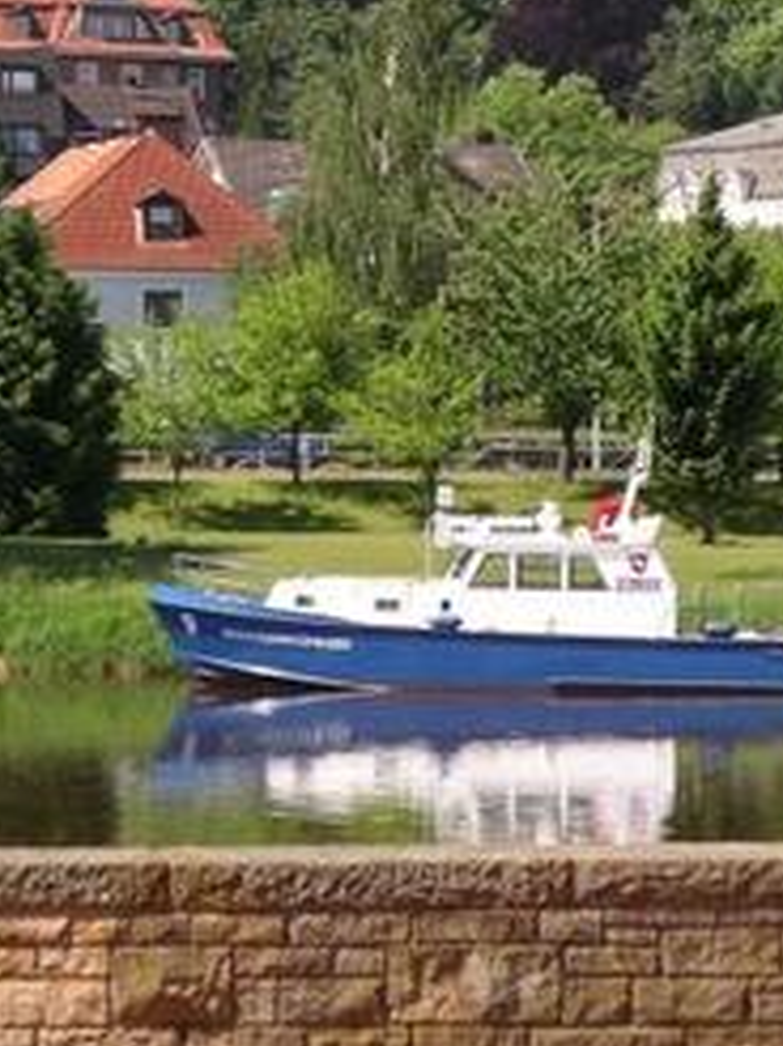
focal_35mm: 255
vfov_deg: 7.8
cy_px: 583
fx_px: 7704
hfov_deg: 5.8
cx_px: 647
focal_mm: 20.4
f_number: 4.5
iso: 64
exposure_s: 1/400
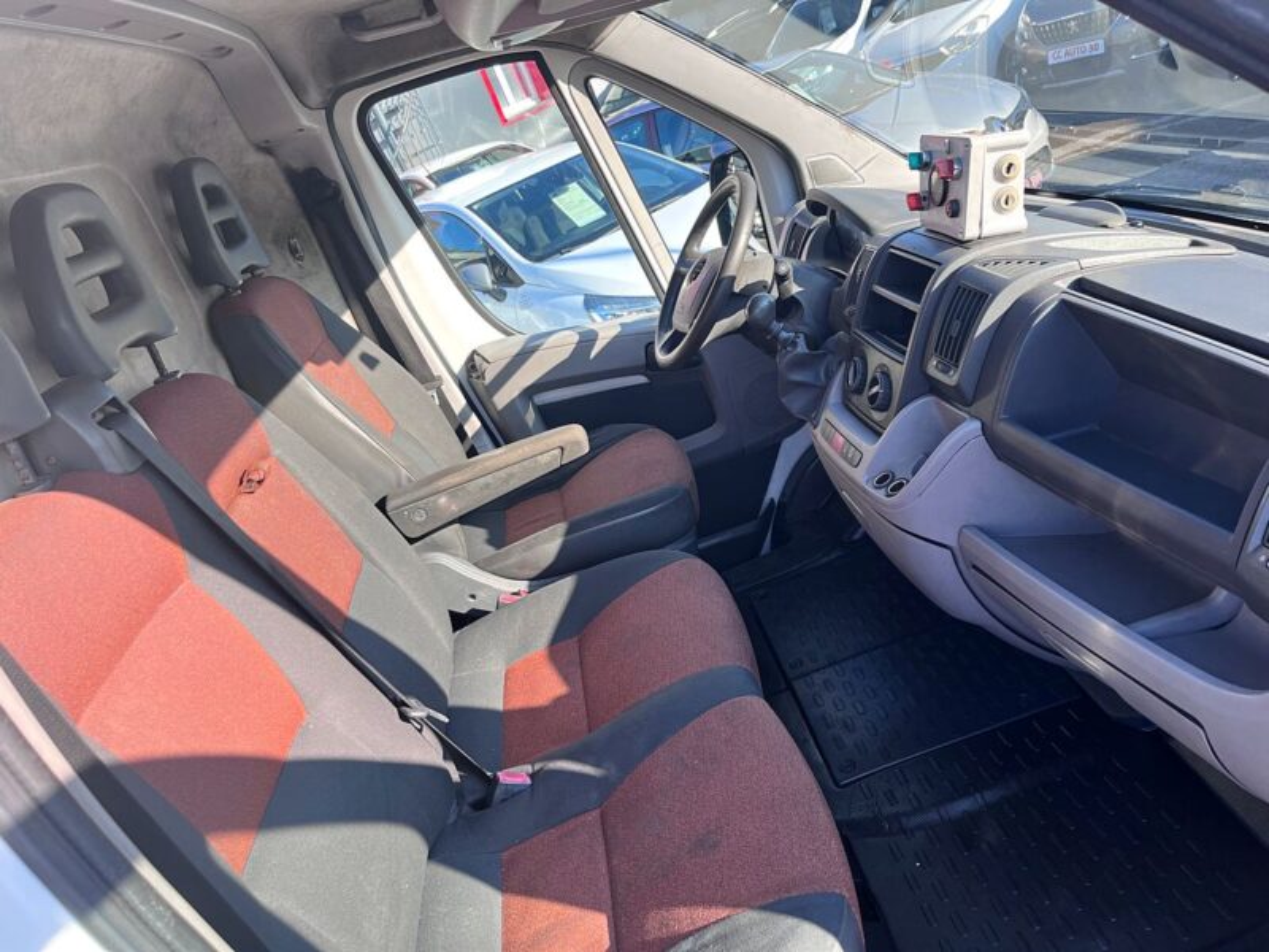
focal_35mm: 26
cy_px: 476
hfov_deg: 67.3
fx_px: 953
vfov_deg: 53.1
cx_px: 634
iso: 50
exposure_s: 1/425
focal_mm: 5.1
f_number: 1.6
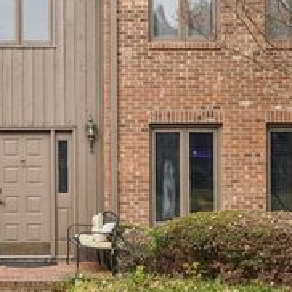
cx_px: 32
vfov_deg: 24.3
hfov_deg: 24.0
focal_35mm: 70
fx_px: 668
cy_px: 67
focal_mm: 20
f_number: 8
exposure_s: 1/30
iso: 125
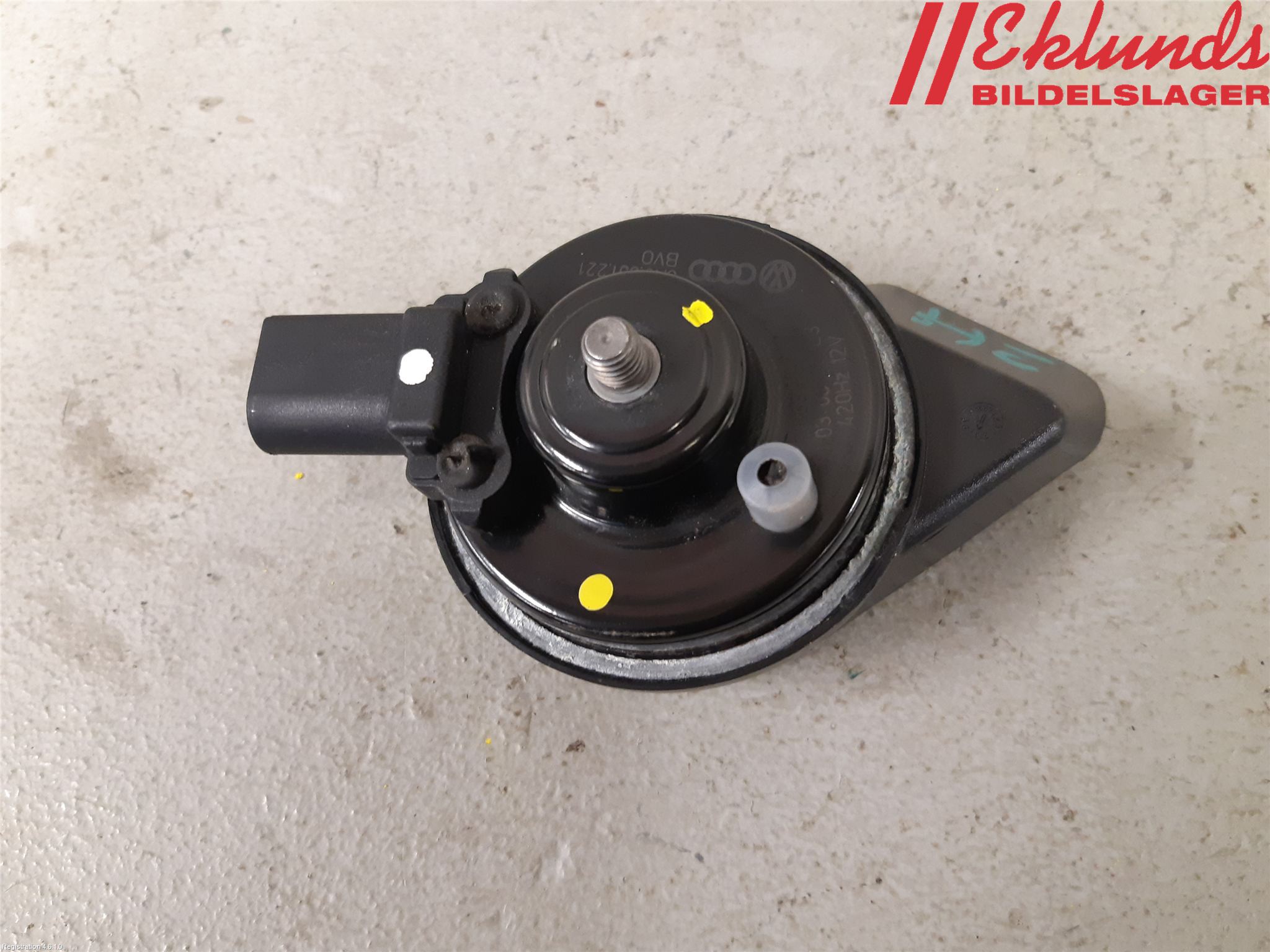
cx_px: 635
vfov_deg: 53.1
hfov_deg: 67.3
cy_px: 476
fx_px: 954
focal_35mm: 26
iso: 250
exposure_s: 1/33
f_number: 1.7
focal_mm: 3.93
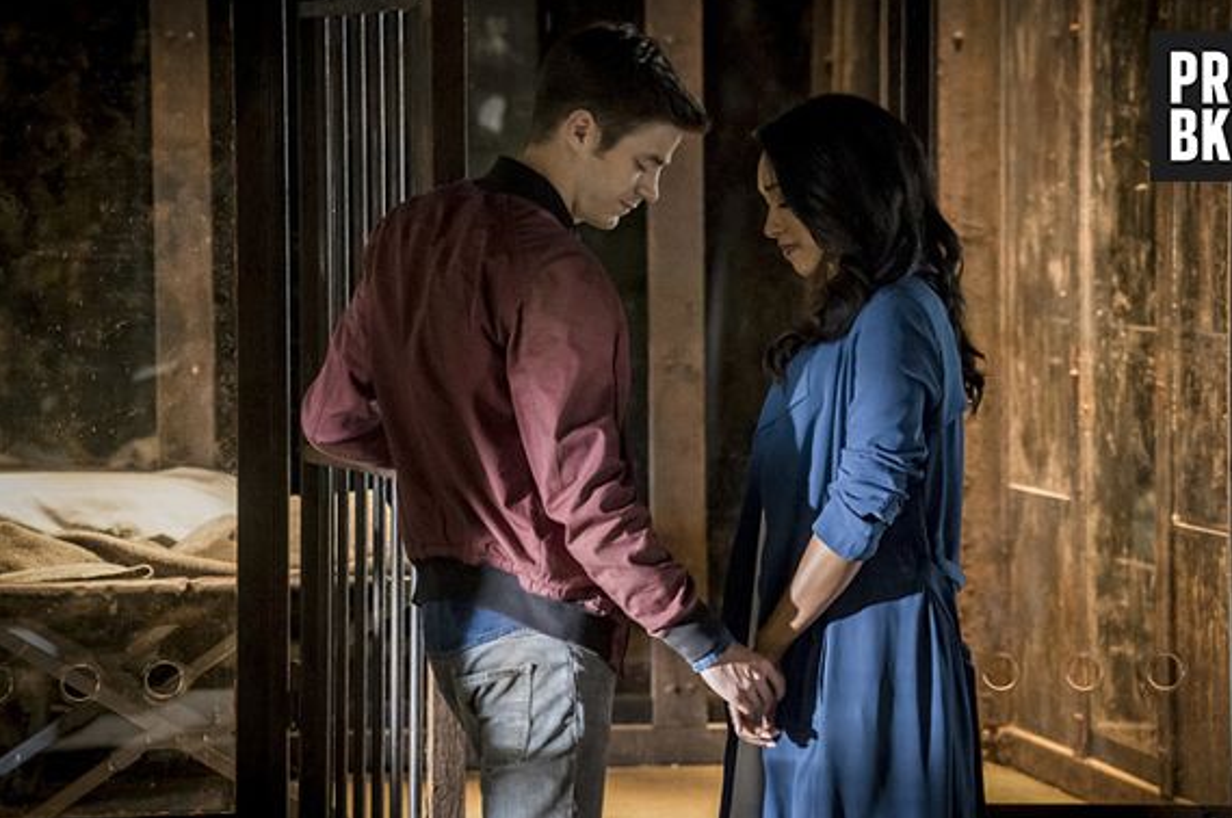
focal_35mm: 204
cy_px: 405
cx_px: 624
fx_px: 6973
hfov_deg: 10.1
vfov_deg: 6.7
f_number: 5.6
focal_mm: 200
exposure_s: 1/160
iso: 8000
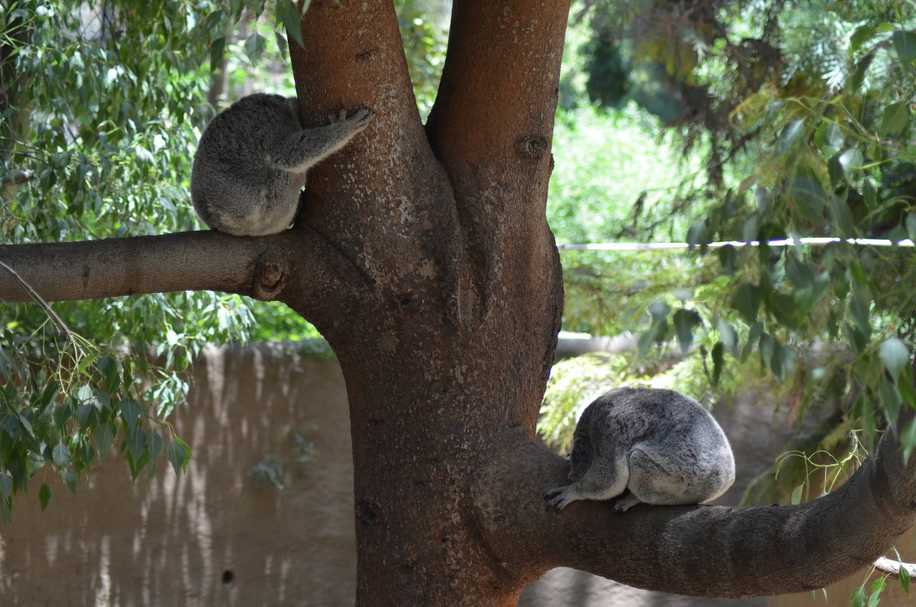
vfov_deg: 13.0
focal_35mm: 105
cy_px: 304
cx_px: 458
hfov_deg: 19.5
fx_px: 2666
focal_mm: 70
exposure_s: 1/320
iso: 400
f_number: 4.5
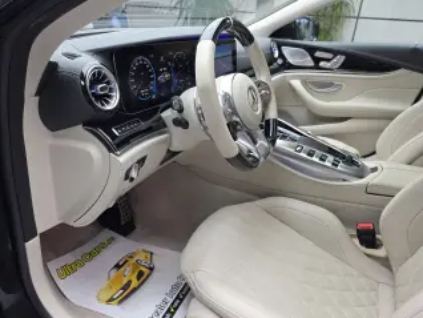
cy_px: 170
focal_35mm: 26
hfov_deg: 67.3
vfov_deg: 53.1
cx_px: 208
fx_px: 318
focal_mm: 6.25
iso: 64
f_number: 1.7
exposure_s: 1/100
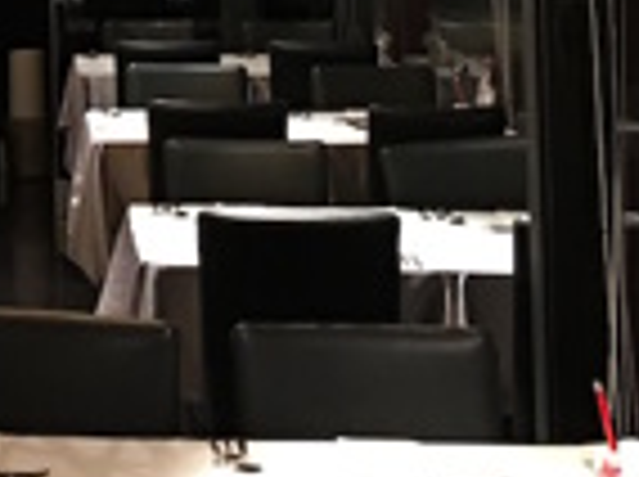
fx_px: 2414
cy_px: -234
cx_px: -382
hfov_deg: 13.9
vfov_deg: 10.9
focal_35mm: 131
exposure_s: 1/4
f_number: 2.2
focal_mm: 4.15
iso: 50
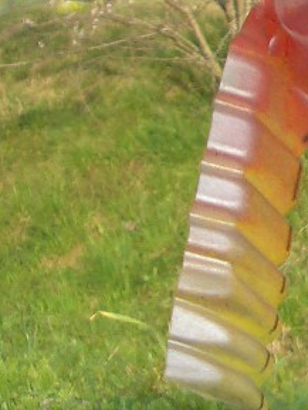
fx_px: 1837
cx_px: 646
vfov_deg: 12.5
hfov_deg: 8.9
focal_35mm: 155
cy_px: -45
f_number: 2.6
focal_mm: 5.8
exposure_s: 1/250
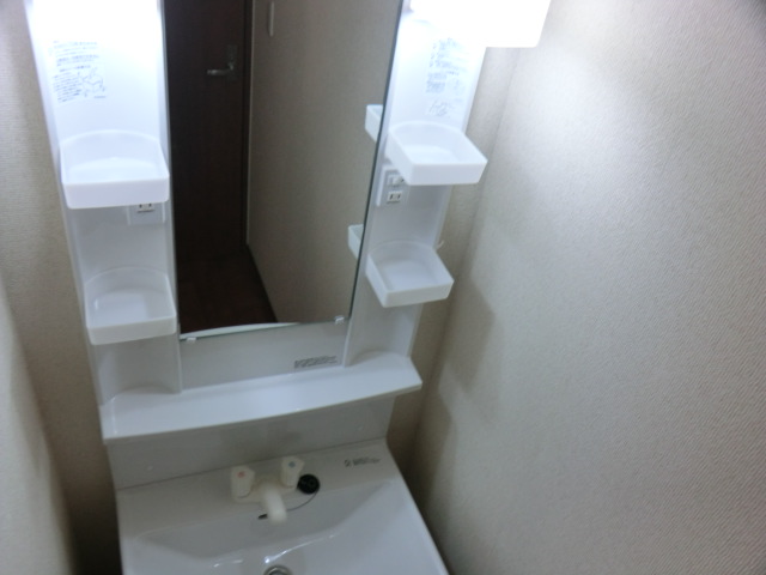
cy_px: 288
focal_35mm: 29
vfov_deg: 48.2
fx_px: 642
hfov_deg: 61.7
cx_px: 383
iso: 125
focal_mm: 5.2
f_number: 3.5
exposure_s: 1/60
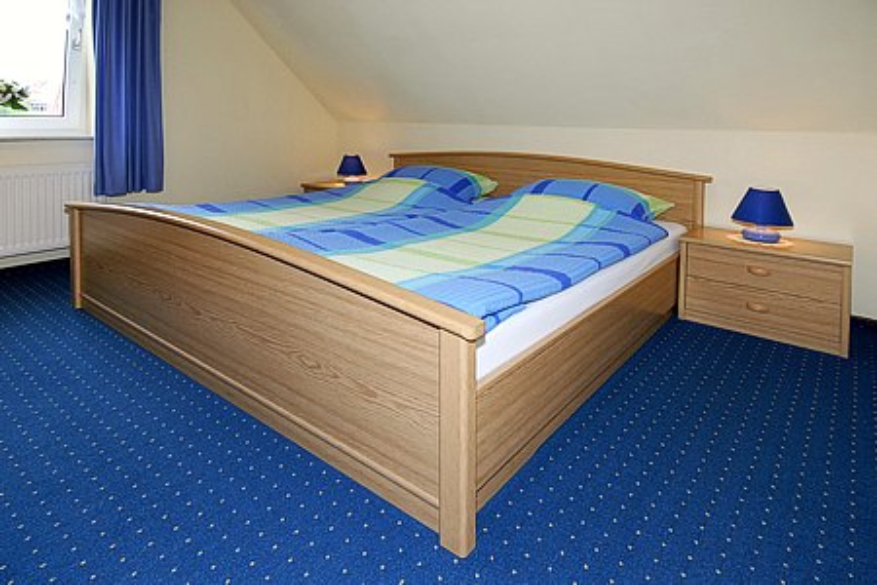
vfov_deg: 67.4
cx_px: 438
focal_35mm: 18
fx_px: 438
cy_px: 292
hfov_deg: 90.0
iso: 400
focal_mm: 12
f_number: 5.6
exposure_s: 1/80
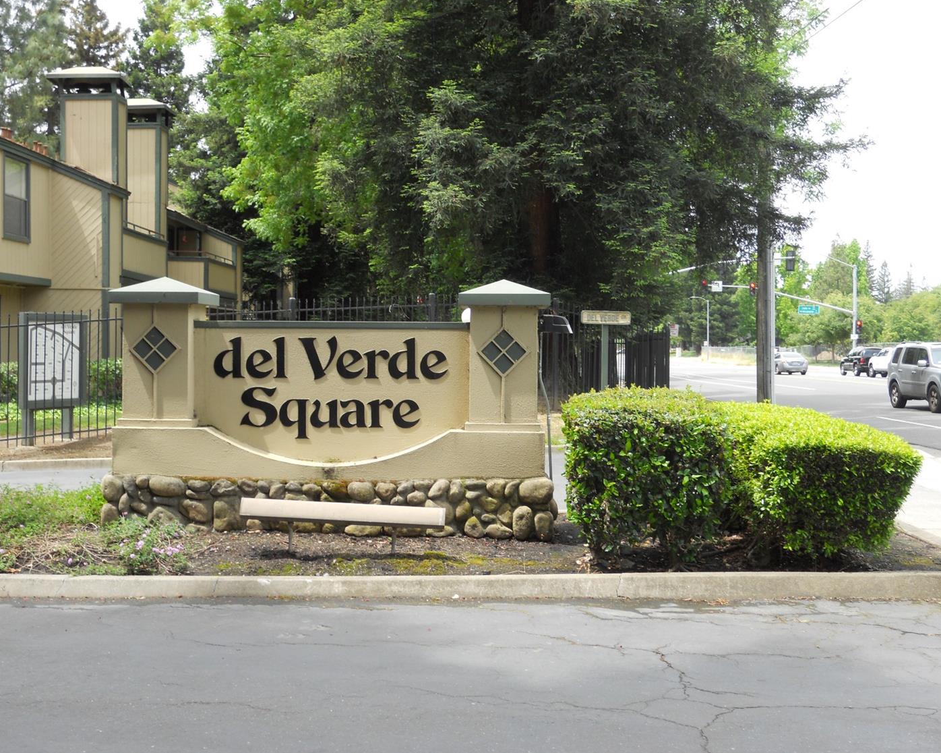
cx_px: 452
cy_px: 376
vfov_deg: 34.9
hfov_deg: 42.9
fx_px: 1197
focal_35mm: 43
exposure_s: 1/250
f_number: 3.2
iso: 80
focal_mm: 7.3
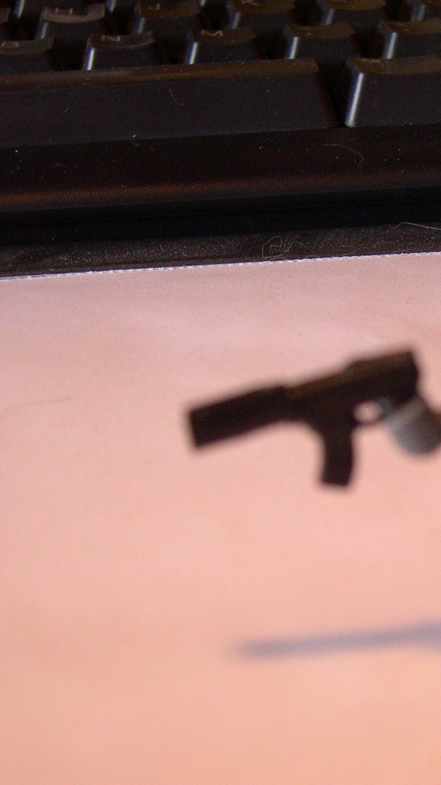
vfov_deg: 33.8
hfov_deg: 18.9
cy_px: 387
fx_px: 1289
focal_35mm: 62
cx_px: 446
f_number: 2.9
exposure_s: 1/28.8
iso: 400
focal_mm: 9
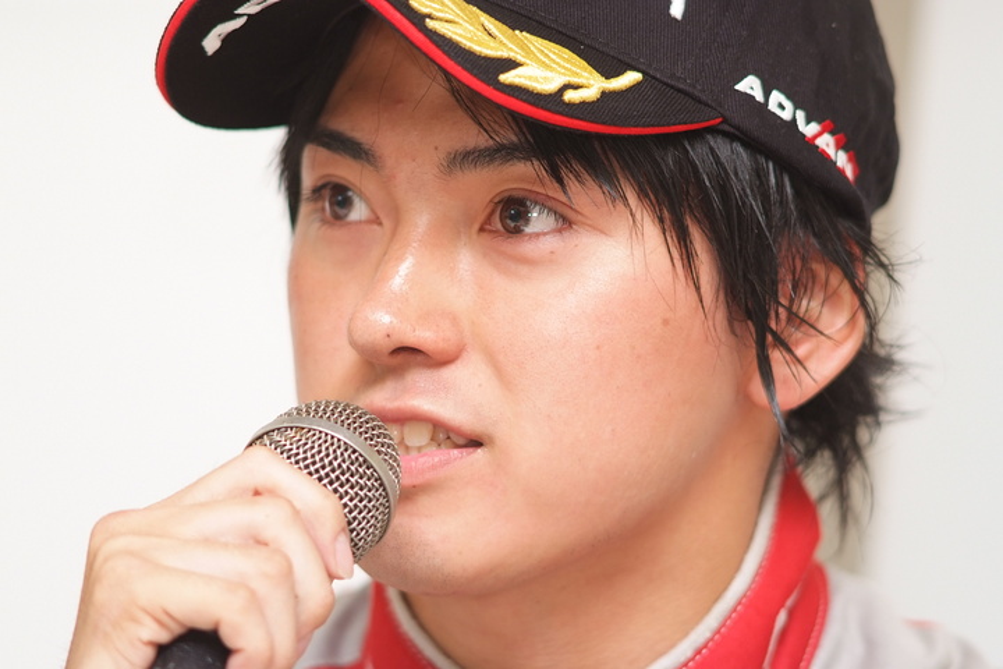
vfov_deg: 5.1
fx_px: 7522
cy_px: 334
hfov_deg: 7.6
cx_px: 502
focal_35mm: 270
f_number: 2.8
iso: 400
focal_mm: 180
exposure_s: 1/250
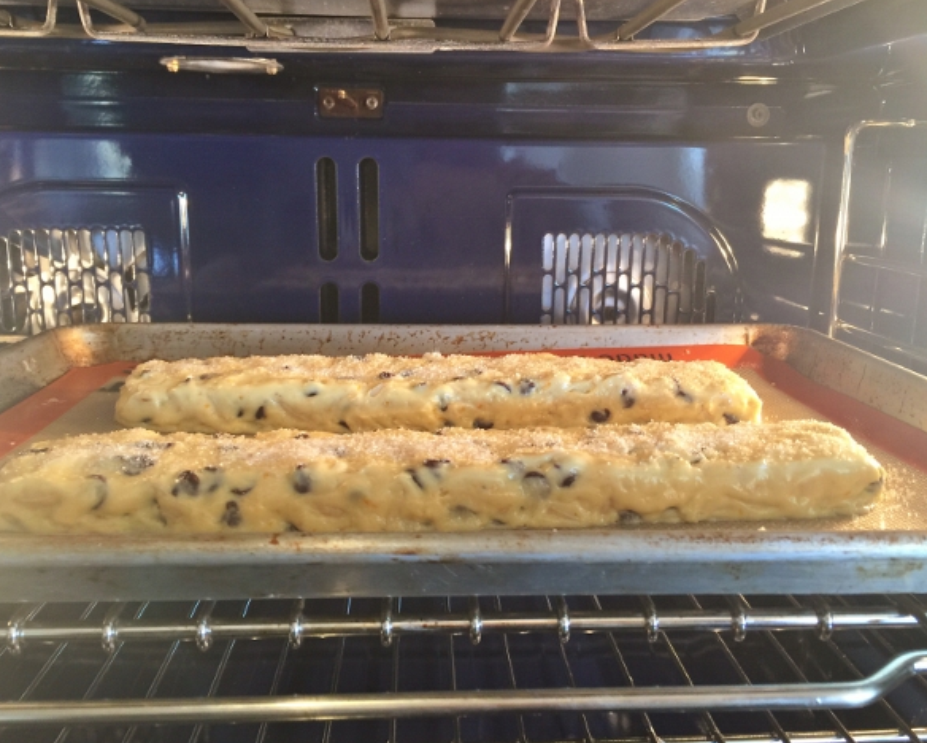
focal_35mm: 31
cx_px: 468
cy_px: 367
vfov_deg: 47.2
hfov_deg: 57.1
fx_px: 851
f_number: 2.2
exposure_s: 1/15
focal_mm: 4.15
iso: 32
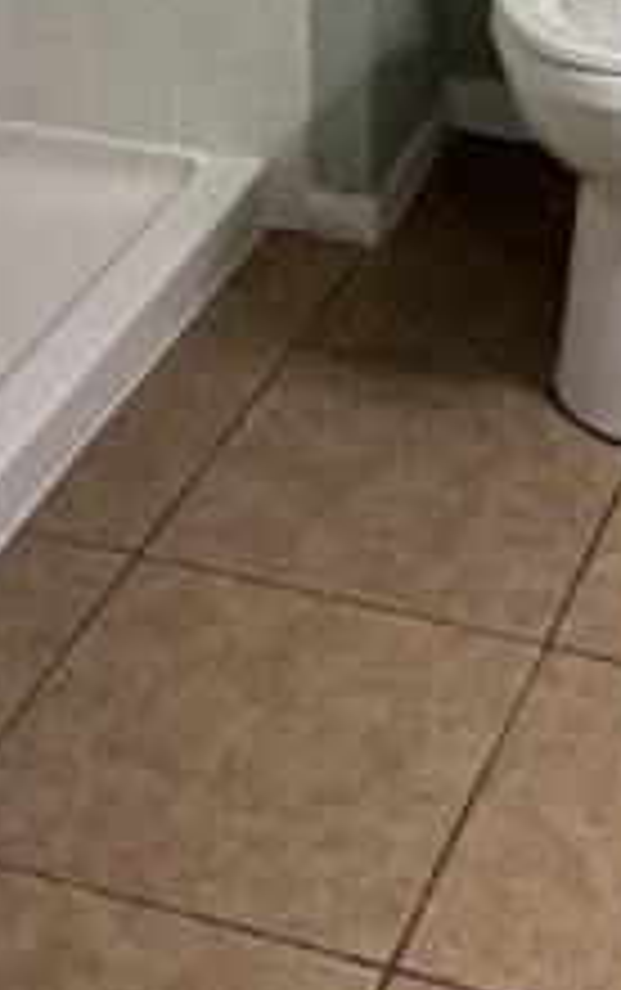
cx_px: 468
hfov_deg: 13.6
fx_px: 2593
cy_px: -418
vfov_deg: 19.3
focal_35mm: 96
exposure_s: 1/60
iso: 160
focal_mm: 5.96
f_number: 1.6
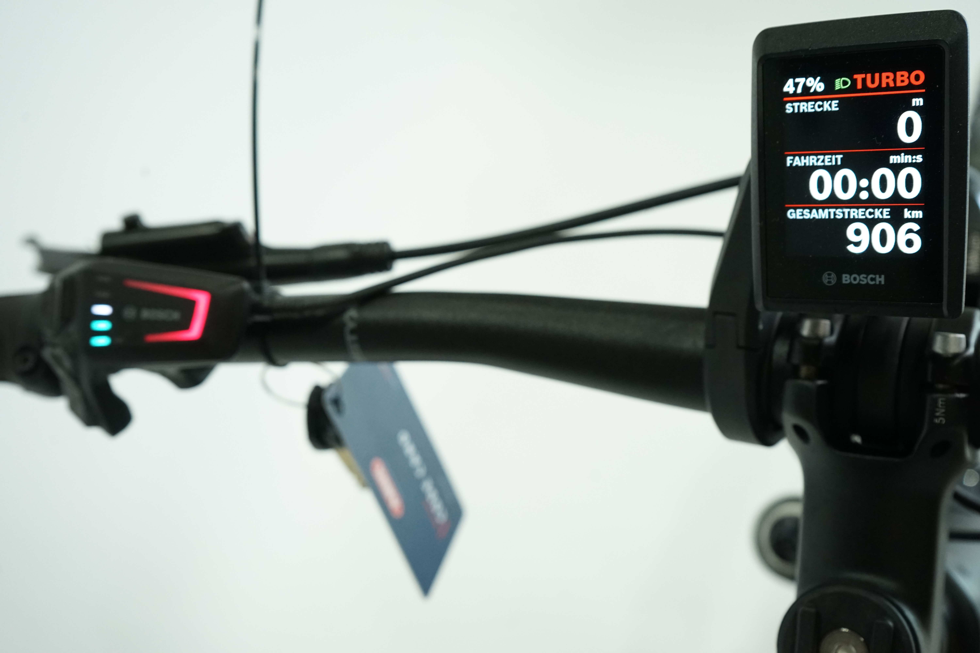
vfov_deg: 33.4
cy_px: 326
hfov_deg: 48.5
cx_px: 490
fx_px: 1089
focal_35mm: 40
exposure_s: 1/200
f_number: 6.3
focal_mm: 40
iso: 2500
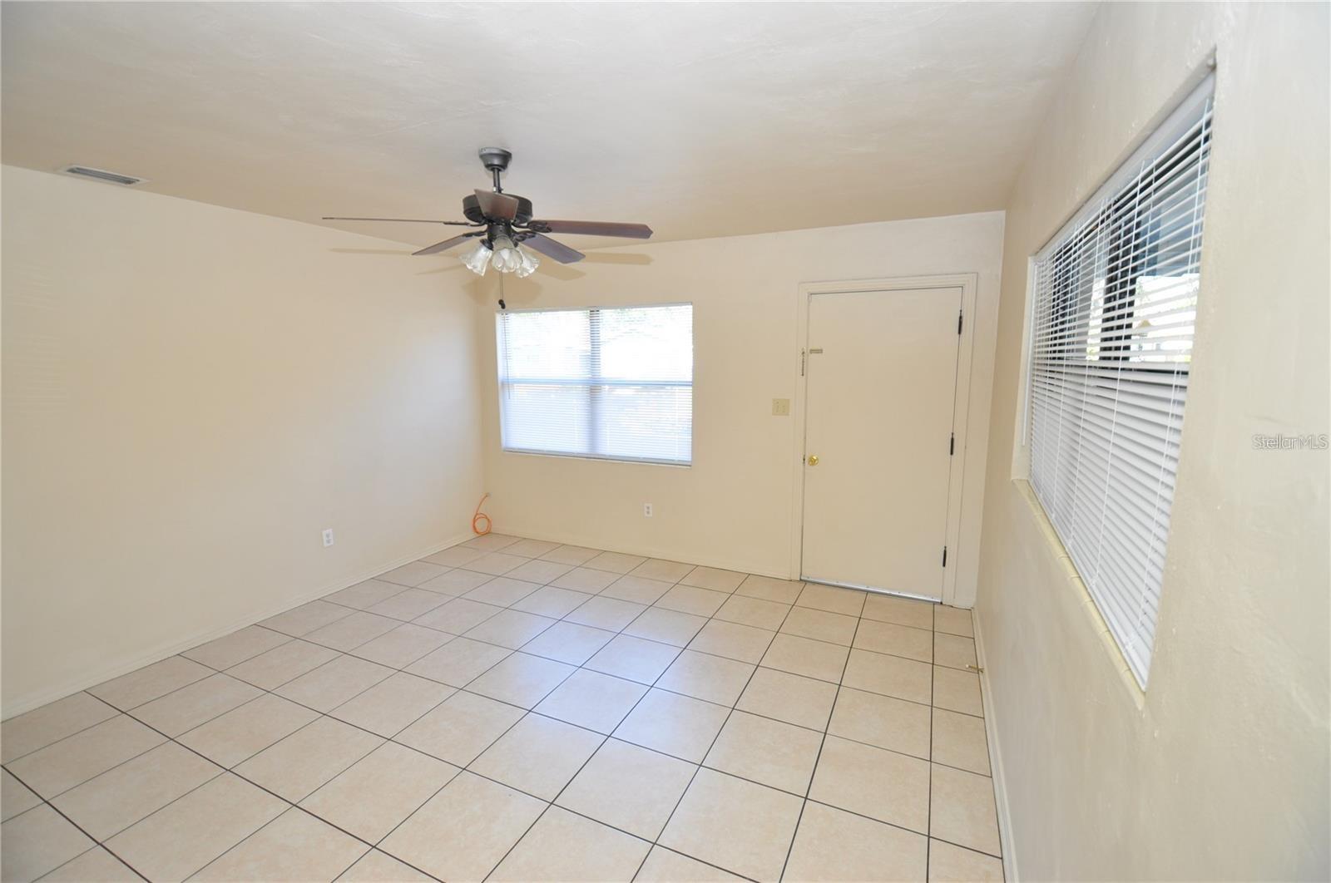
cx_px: 666
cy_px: 442
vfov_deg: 77.2
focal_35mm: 15
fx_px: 554
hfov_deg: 100.5
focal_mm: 10
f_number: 4
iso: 450
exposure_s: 1/60
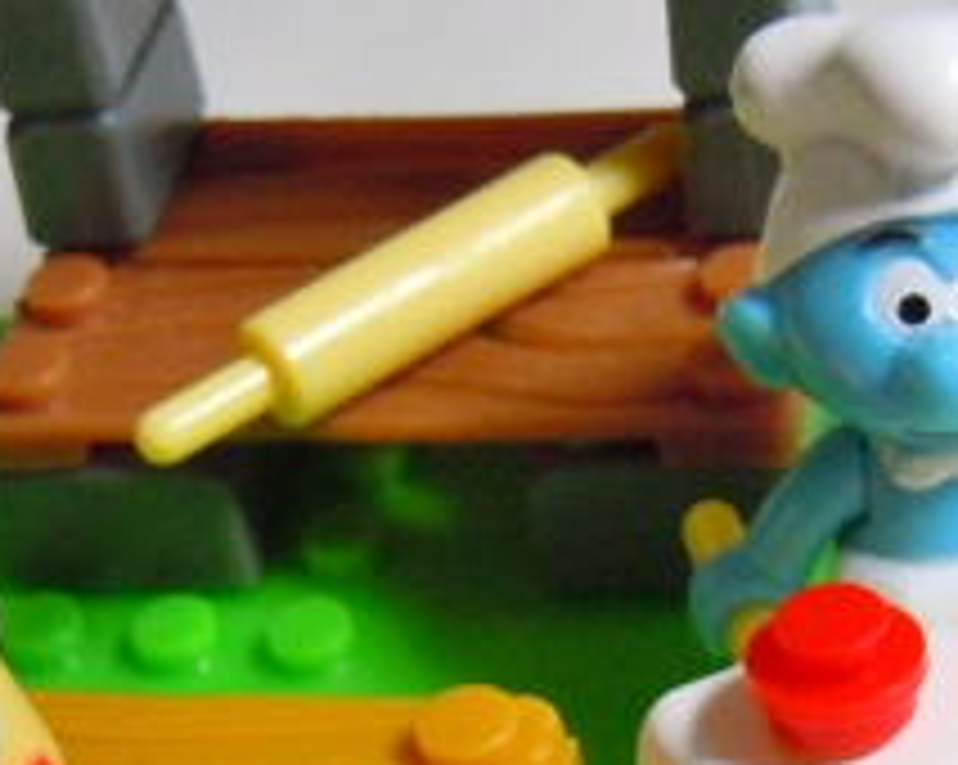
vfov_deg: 14.0
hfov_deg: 17.5
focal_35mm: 110
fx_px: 3116
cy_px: 522
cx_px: 481
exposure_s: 1/60
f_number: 3.5
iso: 400
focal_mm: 5.4
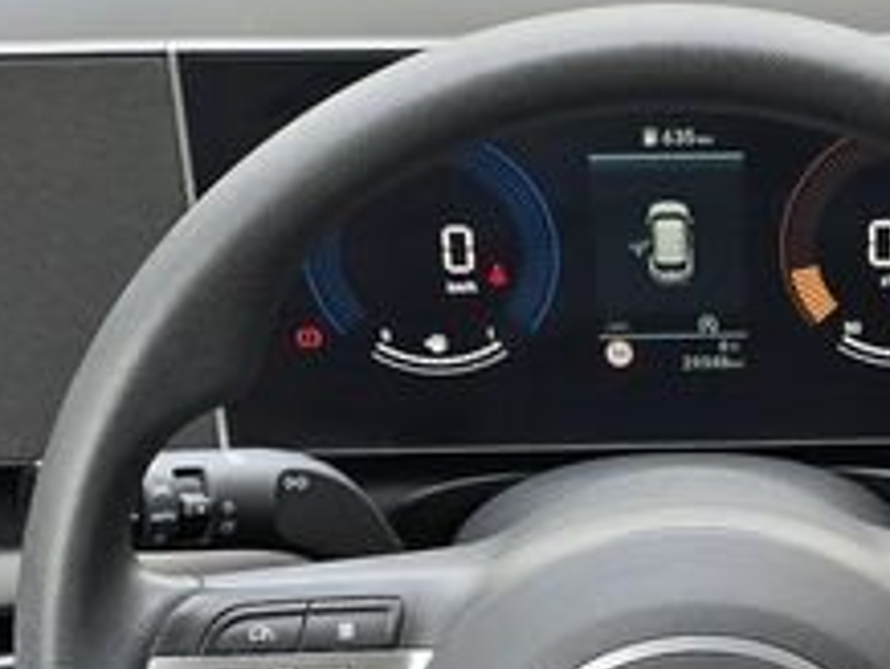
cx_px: 890
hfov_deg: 17.8
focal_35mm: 108
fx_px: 2780
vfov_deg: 13.0
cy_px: 987
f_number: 1.7
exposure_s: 1/180
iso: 80
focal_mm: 6.3
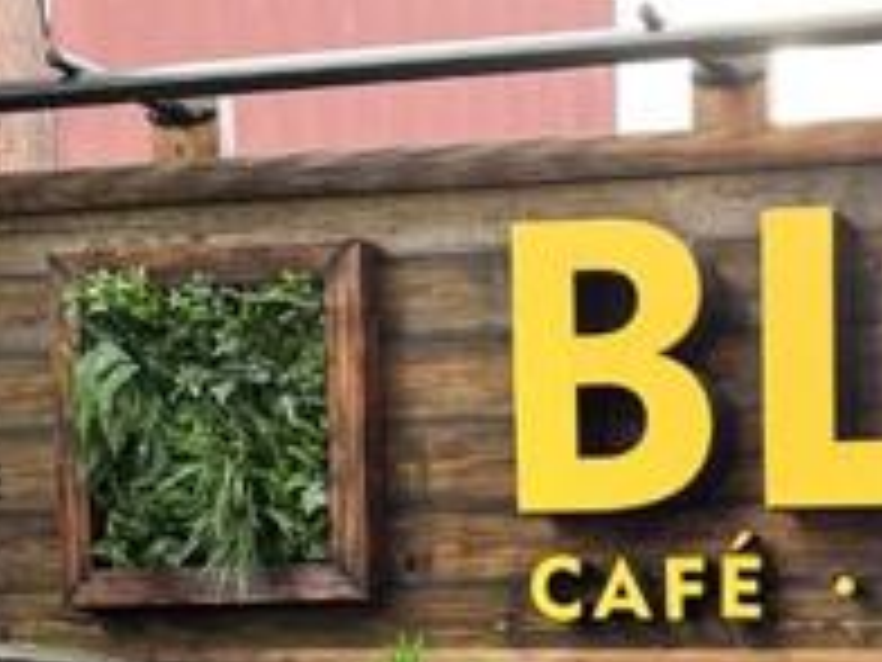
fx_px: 2166
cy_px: 1040
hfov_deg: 21.1
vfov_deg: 15.7
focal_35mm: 85
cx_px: 1116
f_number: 1.5
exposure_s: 1/180
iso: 50
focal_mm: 5.7
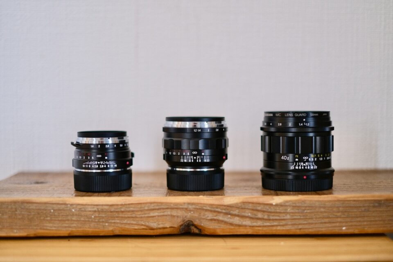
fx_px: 579
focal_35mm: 53
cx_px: 196
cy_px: 131
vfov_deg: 25.5
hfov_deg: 37.5
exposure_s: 1/105
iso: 640
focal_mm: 35
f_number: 1.4
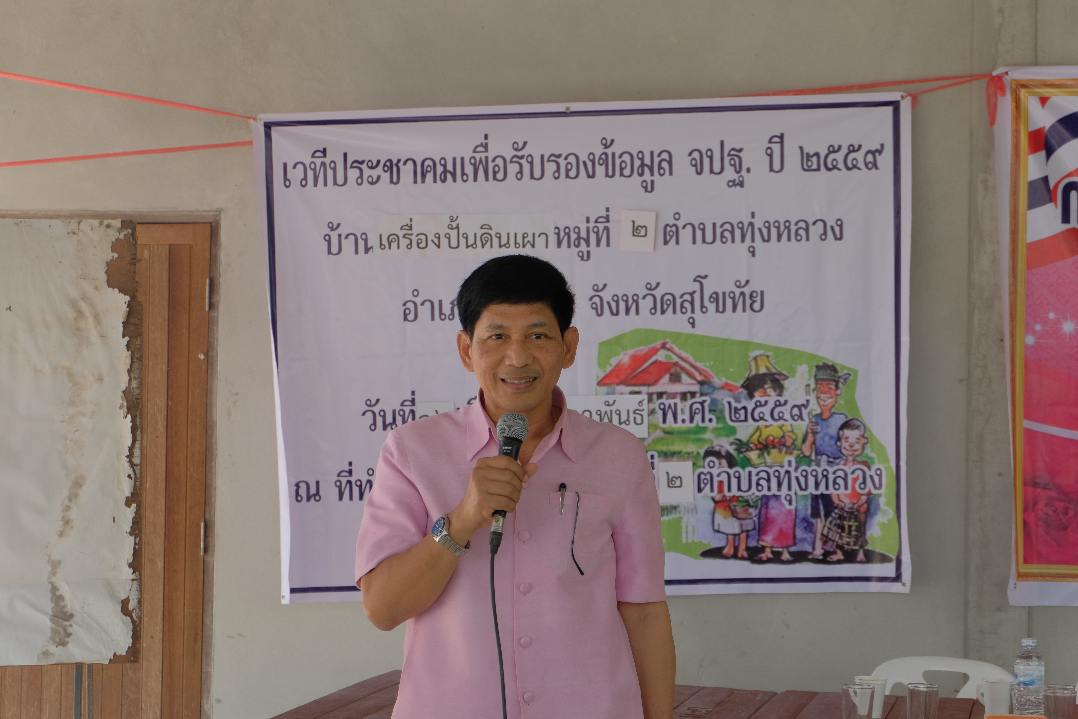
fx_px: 2246
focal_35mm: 75
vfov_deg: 18.2
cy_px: 360
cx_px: 539
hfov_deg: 27.0
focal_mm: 50
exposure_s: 1/160
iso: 320
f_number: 5.6
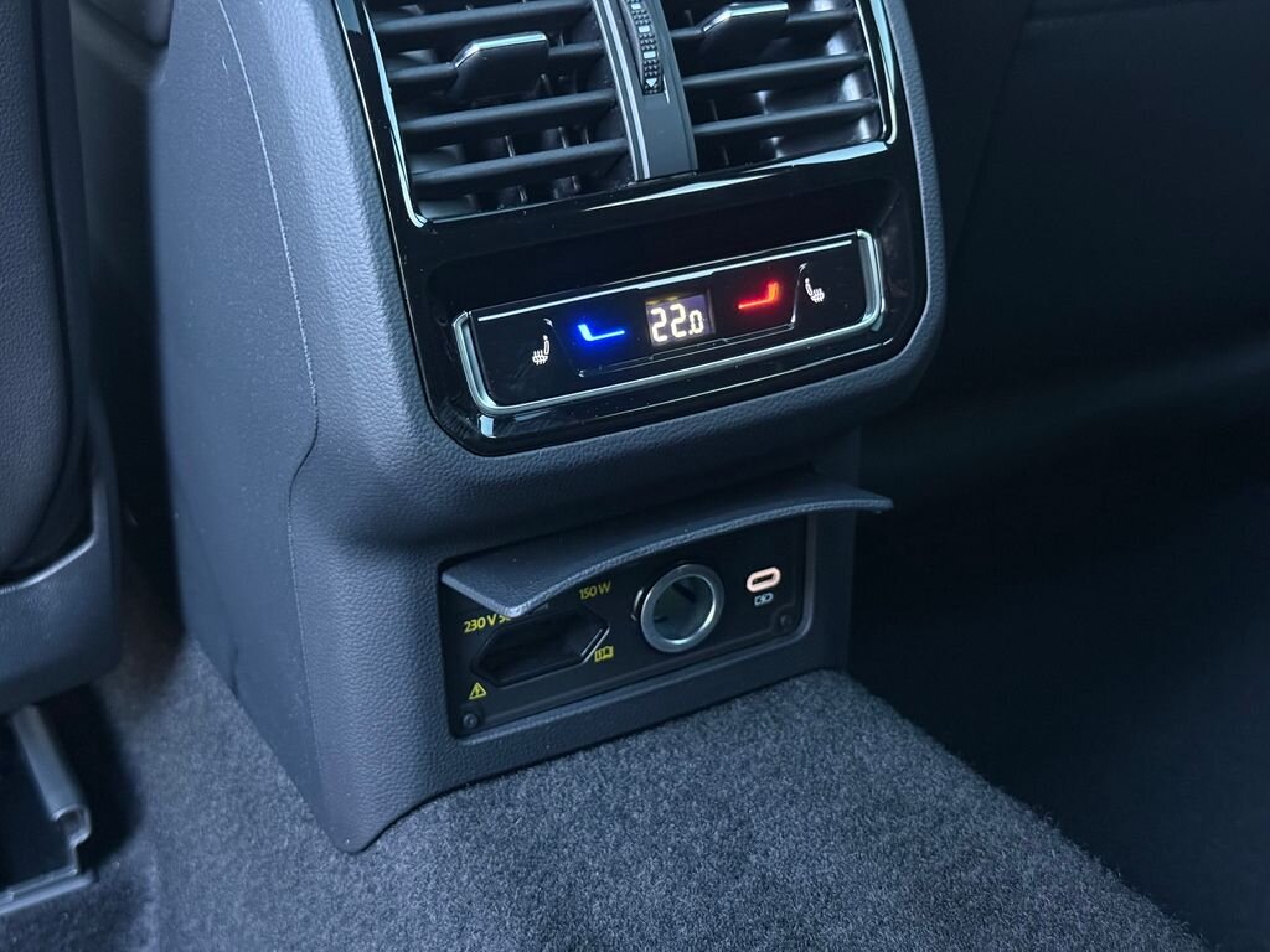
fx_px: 1761
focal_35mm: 48
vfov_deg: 30.3
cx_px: 635
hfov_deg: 39.7
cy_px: 476
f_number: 1.78
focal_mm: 6.76
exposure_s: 1/33
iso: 500
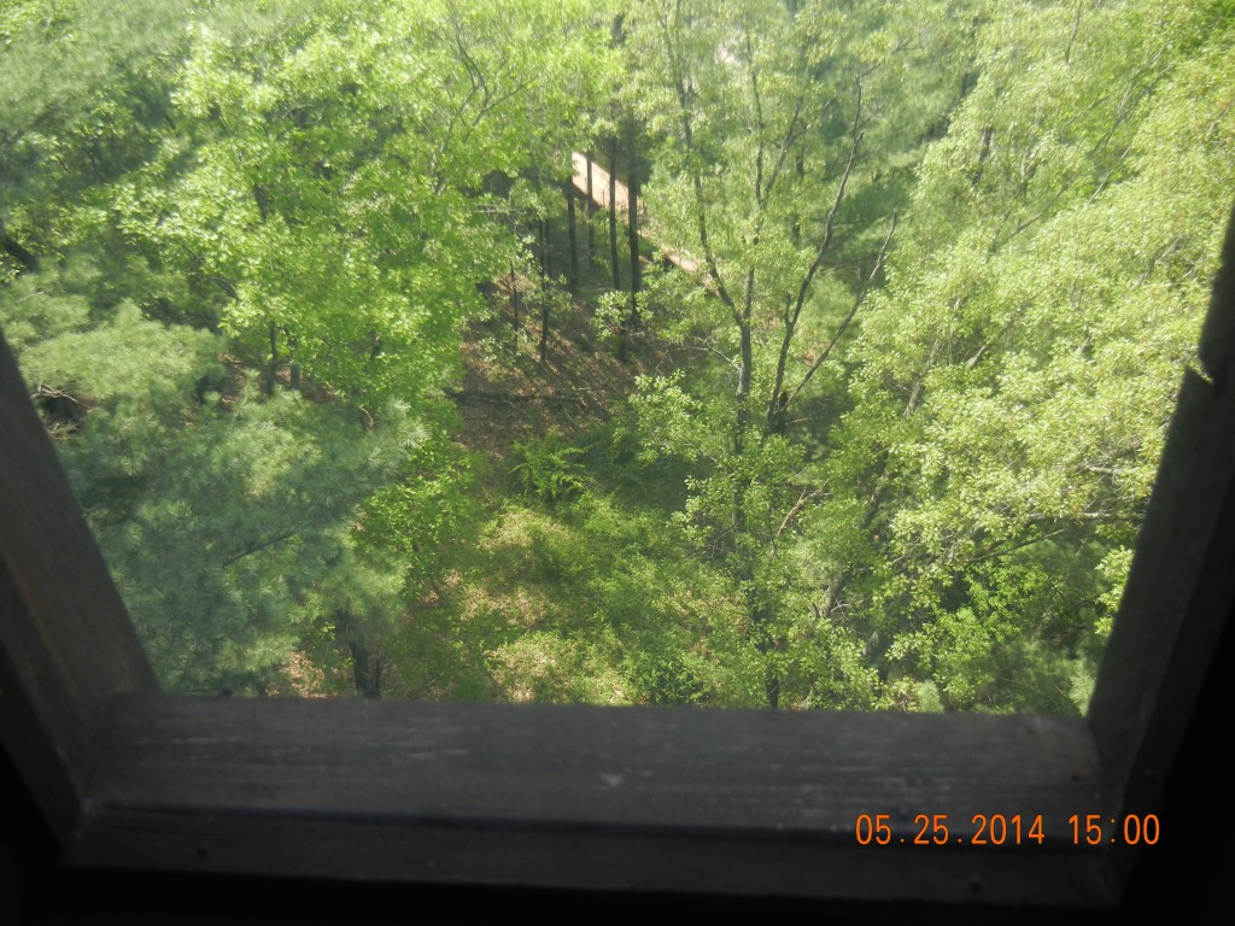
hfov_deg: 60.0
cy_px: 463
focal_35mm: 30
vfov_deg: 46.8
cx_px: 618
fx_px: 1070
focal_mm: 5.4
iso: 160
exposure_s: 1/316
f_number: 3.5
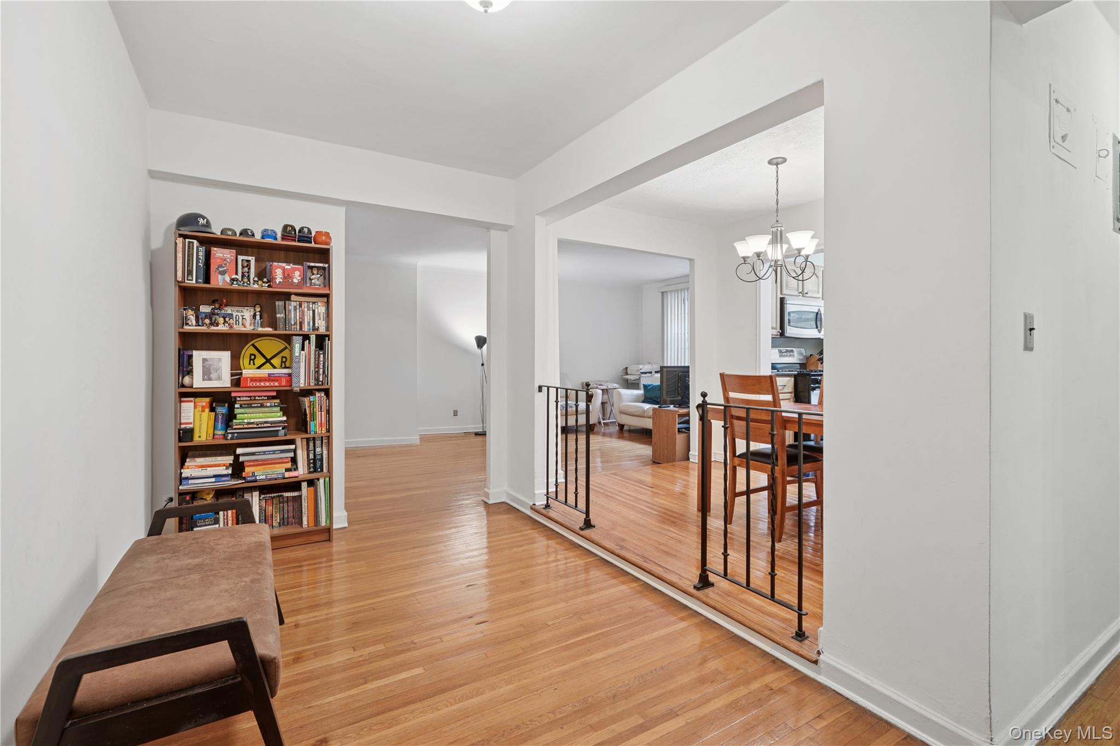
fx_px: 498
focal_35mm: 16
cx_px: 560
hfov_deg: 96.7
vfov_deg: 73.7
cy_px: 373
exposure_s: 2
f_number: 11
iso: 100
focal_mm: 16
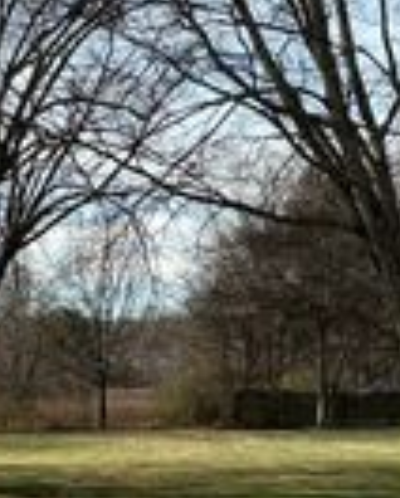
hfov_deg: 14.4
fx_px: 1580
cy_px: 341
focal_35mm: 107
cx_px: 106
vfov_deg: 17.9
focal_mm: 3
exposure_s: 1/1342
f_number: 1.8
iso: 25
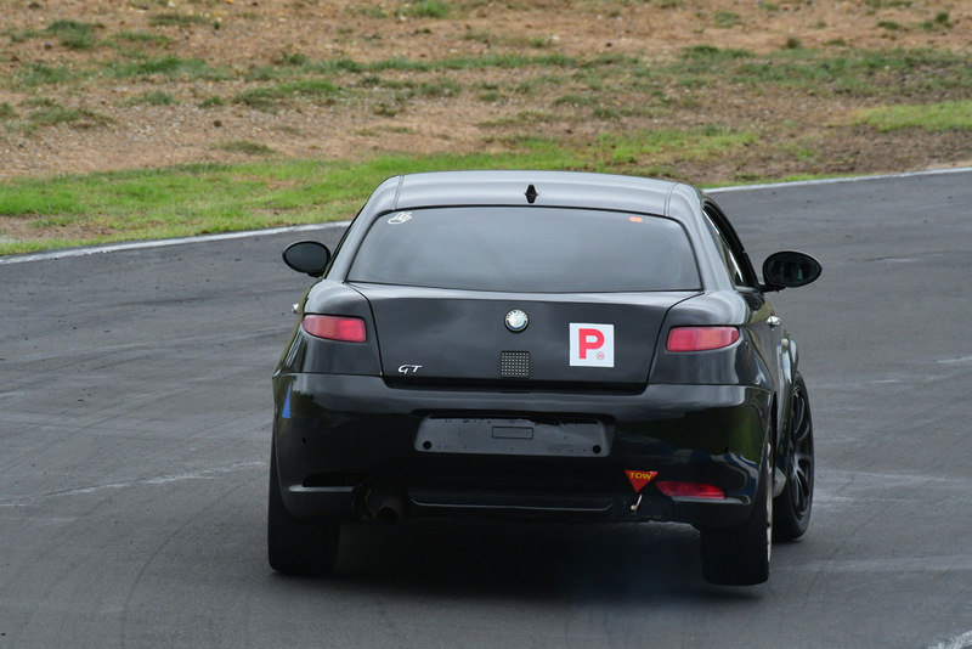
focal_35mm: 750
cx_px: 486
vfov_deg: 1.8
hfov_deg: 2.7
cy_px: 324
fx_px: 20256
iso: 1250
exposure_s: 1/640
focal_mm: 500
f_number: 11
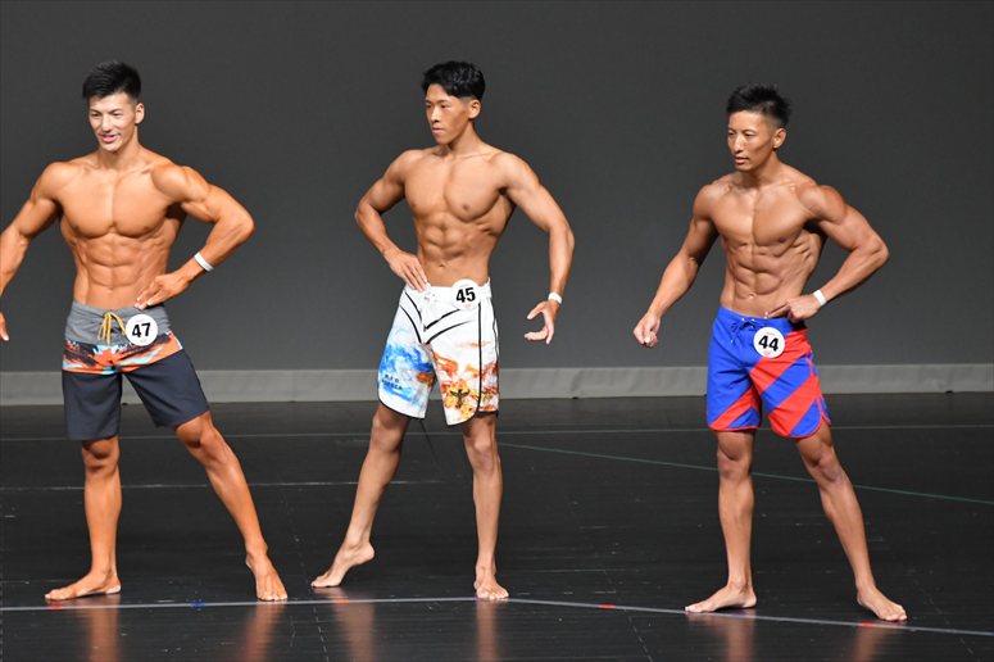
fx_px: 8693
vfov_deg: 4.4
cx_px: 497
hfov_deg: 6.5
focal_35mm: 315
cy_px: 331
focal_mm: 210
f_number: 5.6
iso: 4000
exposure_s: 1/400
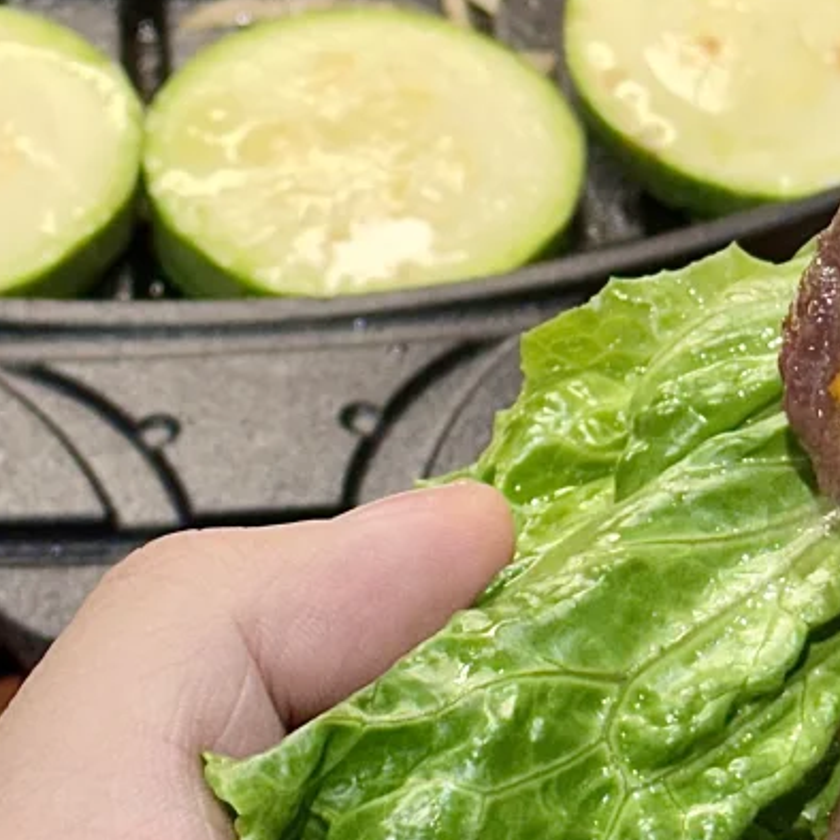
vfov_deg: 11.2
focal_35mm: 155
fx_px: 4255
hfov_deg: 11.3
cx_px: 597
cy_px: 11
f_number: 1.78
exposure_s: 1/100
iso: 80
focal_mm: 6.86
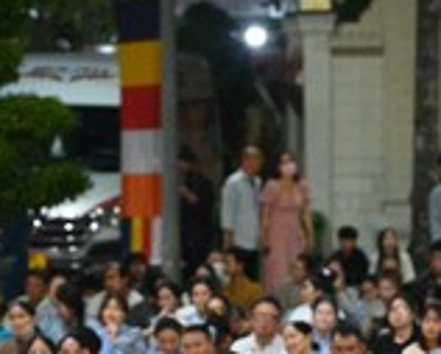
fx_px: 6041
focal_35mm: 462
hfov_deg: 4.2
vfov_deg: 3.3
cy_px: 532
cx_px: 332
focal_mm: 120
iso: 12800
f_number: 4.5
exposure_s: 1/125
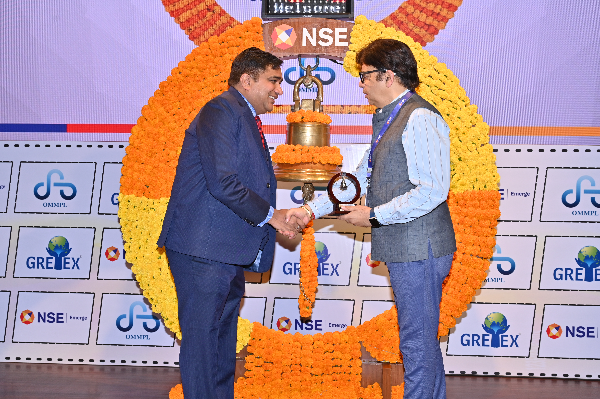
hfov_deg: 40.4
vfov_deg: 27.5
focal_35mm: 49
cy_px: 200
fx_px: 816
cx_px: 300
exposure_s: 1/160
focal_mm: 49
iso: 400
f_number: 5.6
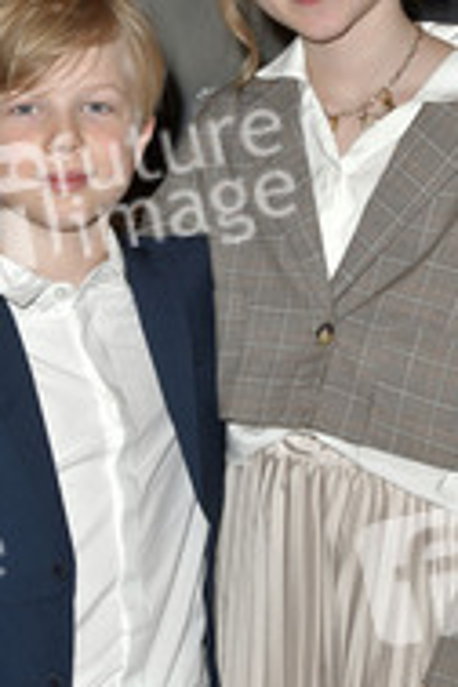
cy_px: 378
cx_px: 214
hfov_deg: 15.4
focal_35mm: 89
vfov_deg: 22.9
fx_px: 1698
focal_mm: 42
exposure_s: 1/250
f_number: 6.3
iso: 1250
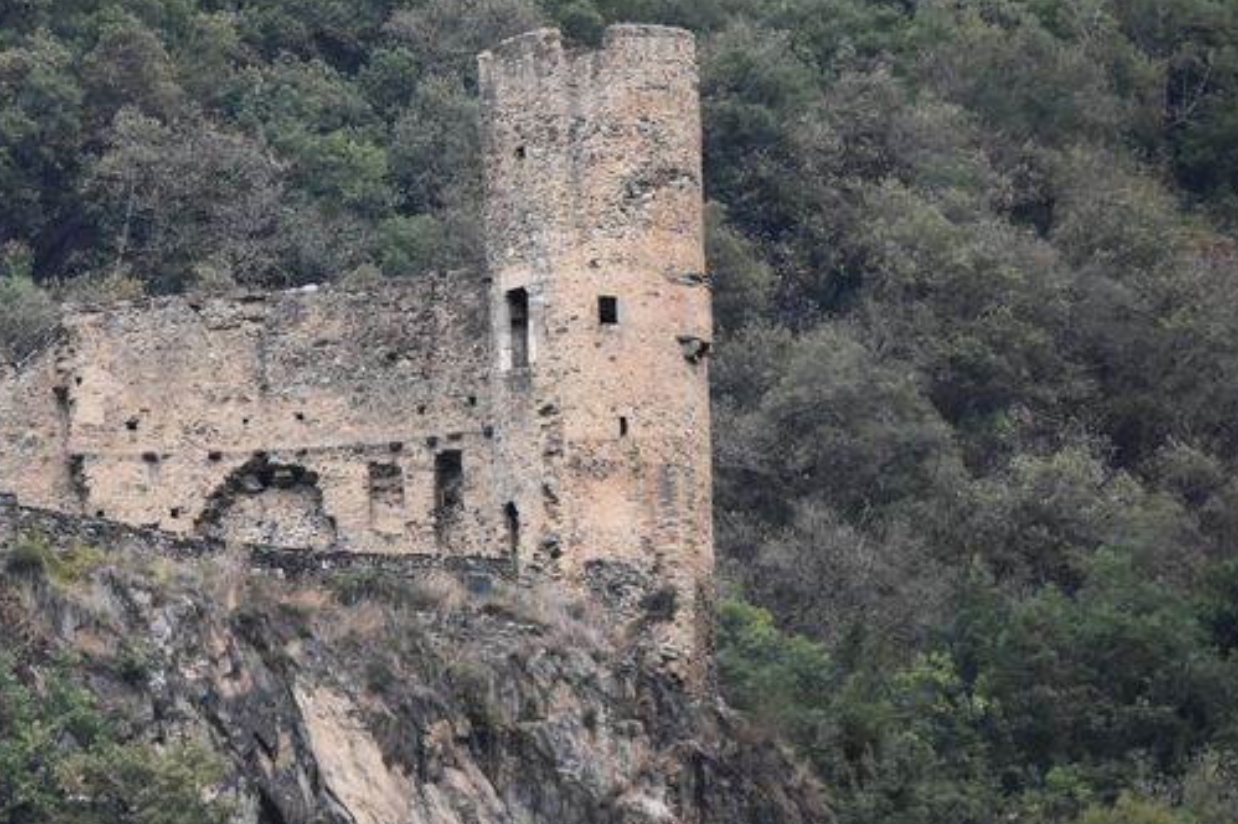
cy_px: 261
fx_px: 15741
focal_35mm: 458
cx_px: 154
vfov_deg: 3.0
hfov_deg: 4.5
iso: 1100
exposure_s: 1/500
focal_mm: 145
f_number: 5
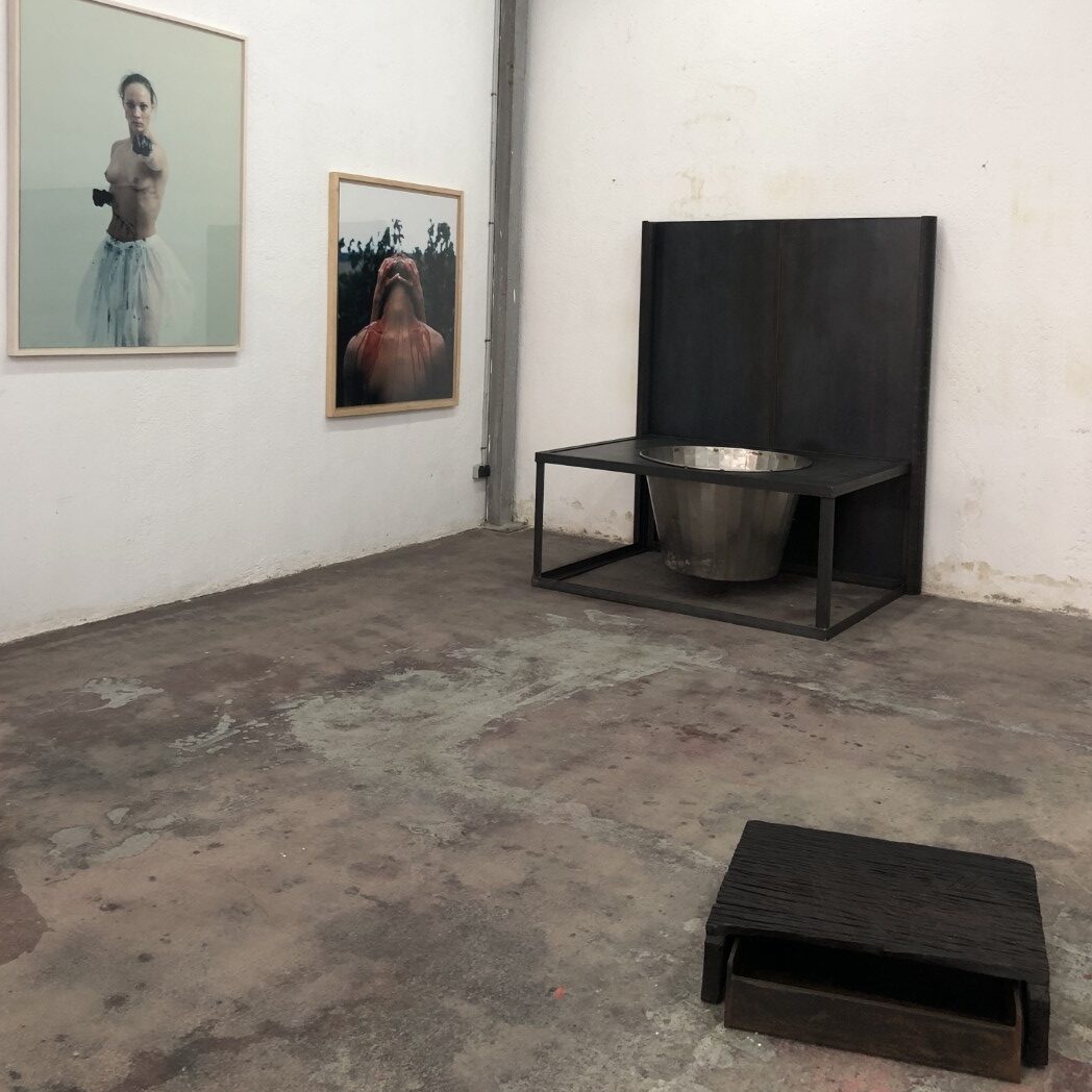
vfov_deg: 47.8
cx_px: 538
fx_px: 1213
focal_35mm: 34
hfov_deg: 48.4
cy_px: 382
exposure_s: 1/17
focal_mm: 3.99
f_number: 1.8
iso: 40
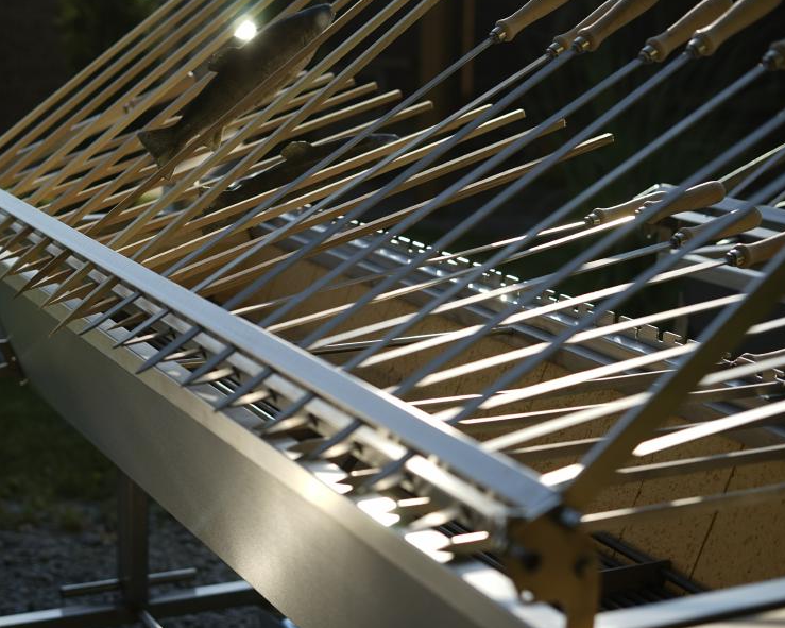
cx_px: 287
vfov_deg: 23.5
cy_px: 349
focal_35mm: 65
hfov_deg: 29.0
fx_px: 1510
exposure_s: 1/1250
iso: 64
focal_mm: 50
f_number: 2.8
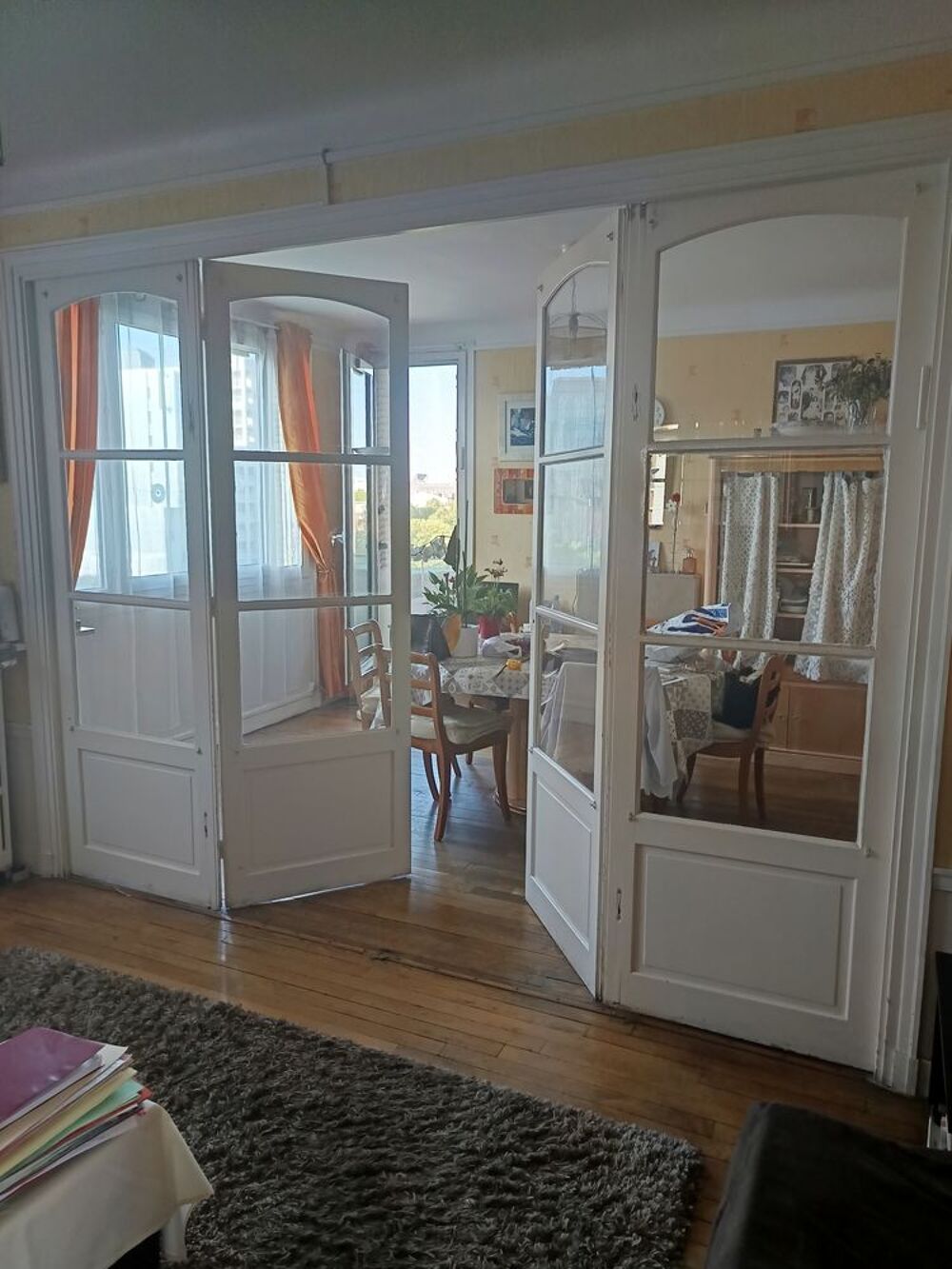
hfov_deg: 56.8
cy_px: 634
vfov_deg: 71.6
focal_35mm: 24
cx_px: 476
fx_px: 880
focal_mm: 5.31
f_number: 1.7
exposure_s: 1/50
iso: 509
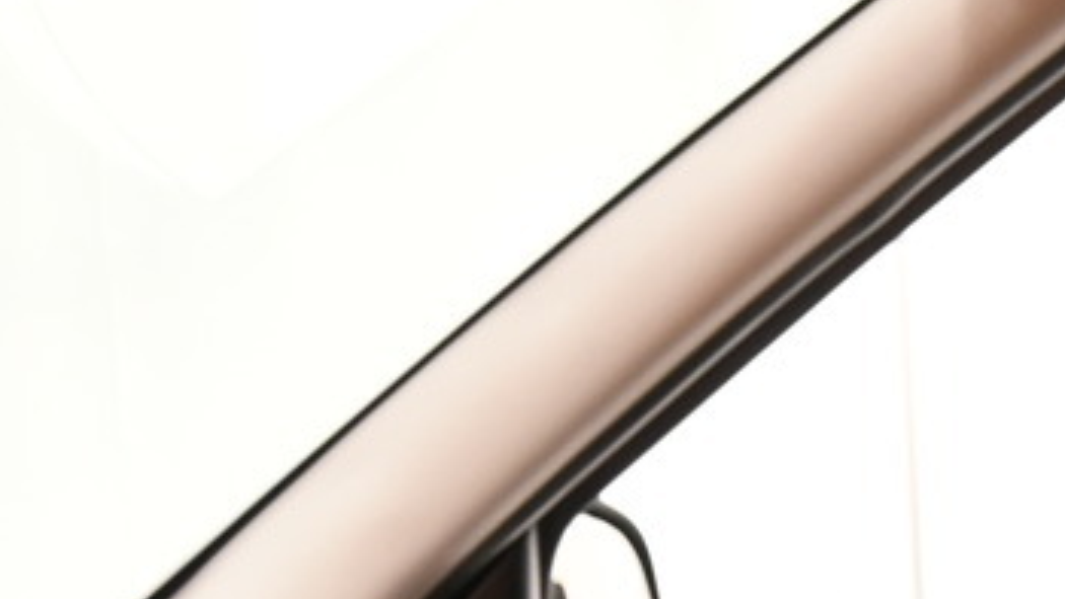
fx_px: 3803
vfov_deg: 8.3
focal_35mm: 135
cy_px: 1380
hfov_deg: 13.7
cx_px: 2109
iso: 1250
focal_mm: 18.5
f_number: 3.8
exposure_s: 1/30
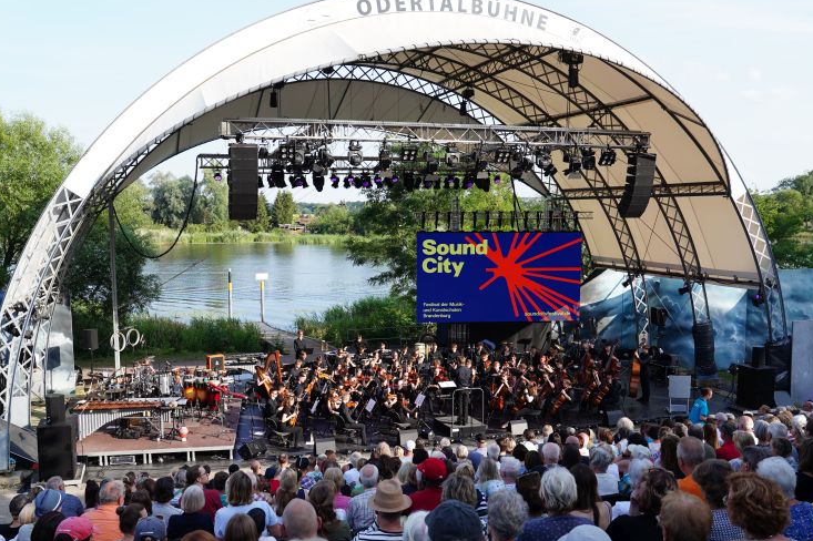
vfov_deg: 39.9
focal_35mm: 33
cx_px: 383
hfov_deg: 57.2
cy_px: 302
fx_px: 745
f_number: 5.6
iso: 100
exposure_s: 1/160
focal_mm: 26
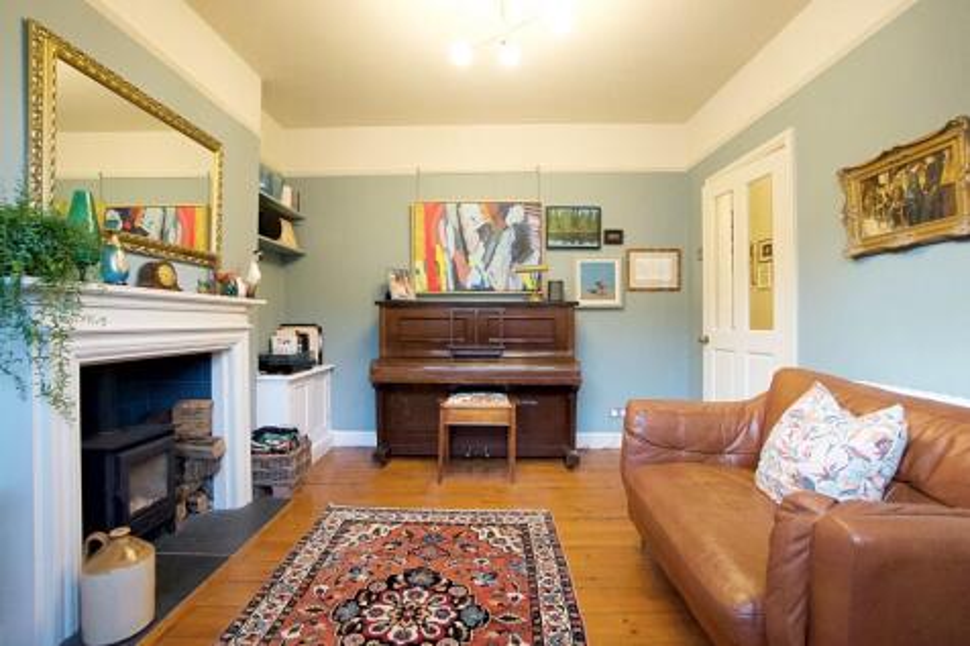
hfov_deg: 100.4
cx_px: 485
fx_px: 404
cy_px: 323
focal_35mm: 15
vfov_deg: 77.3
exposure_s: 1/160
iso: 5000
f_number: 4
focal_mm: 10
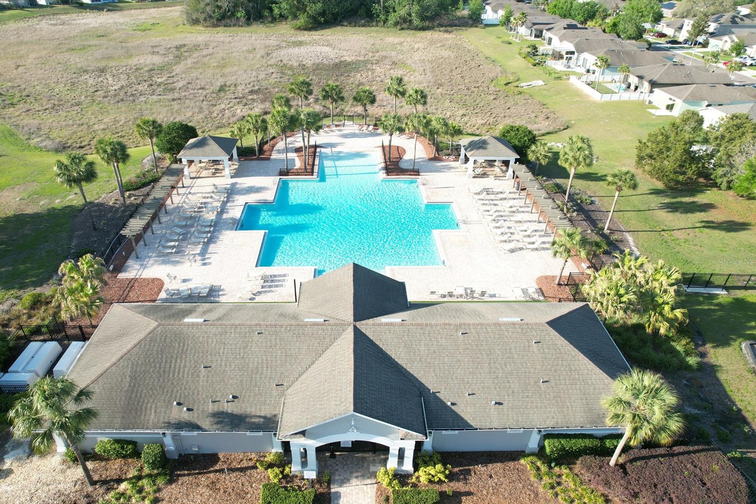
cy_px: 262
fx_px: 483
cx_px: 367
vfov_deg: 55.1
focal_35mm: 23
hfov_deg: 76.1
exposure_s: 1/500
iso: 110
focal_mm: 8.38
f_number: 2.8
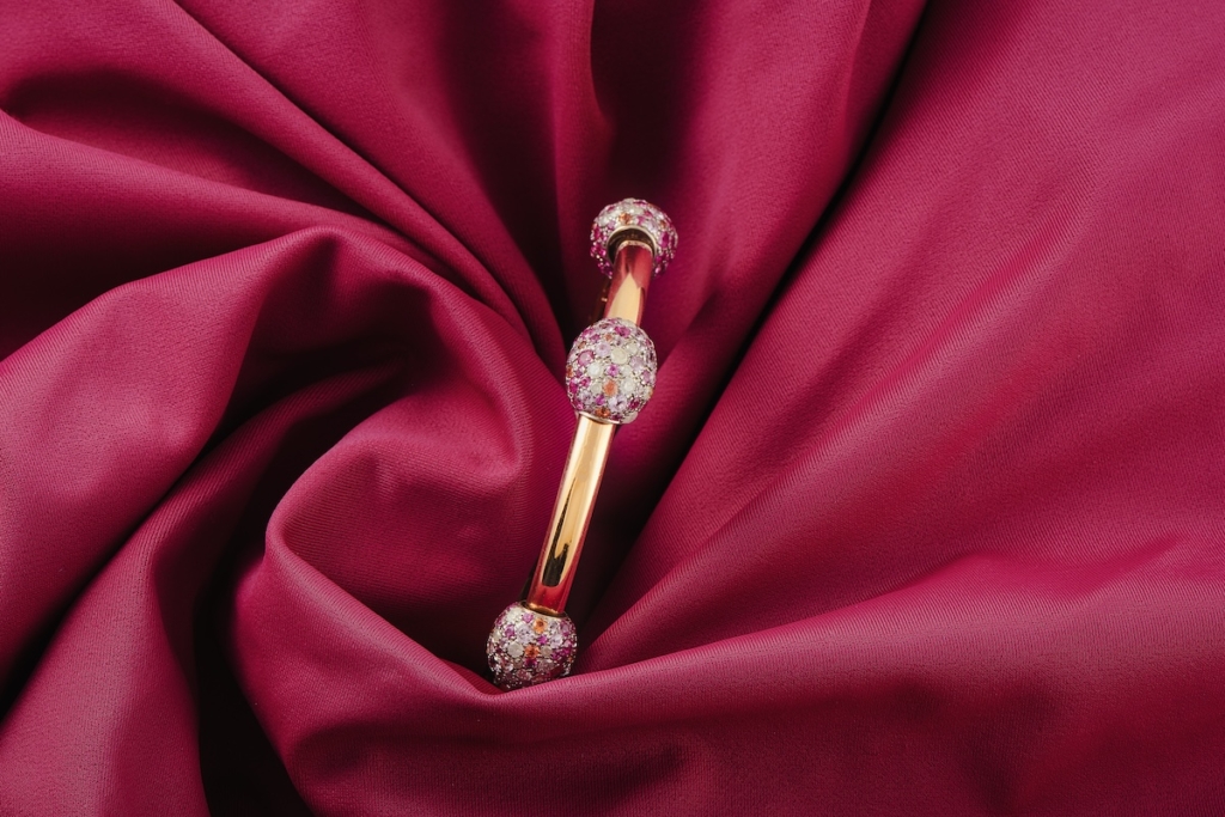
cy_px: 408
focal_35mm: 105
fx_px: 3573
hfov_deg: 19.5
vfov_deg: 13.0
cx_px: 612
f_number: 22
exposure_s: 1/125
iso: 200
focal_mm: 105
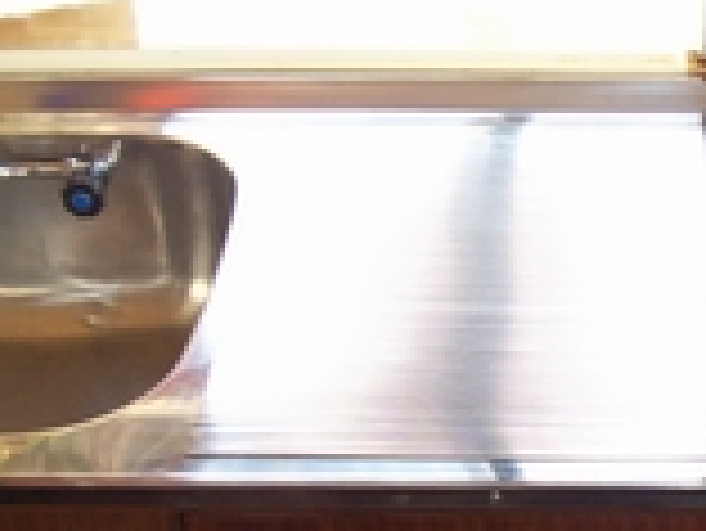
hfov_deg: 17.3
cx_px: 850
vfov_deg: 13.7
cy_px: 421
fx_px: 2204
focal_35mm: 108
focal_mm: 5.6
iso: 80
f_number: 2.7
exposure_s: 1/64
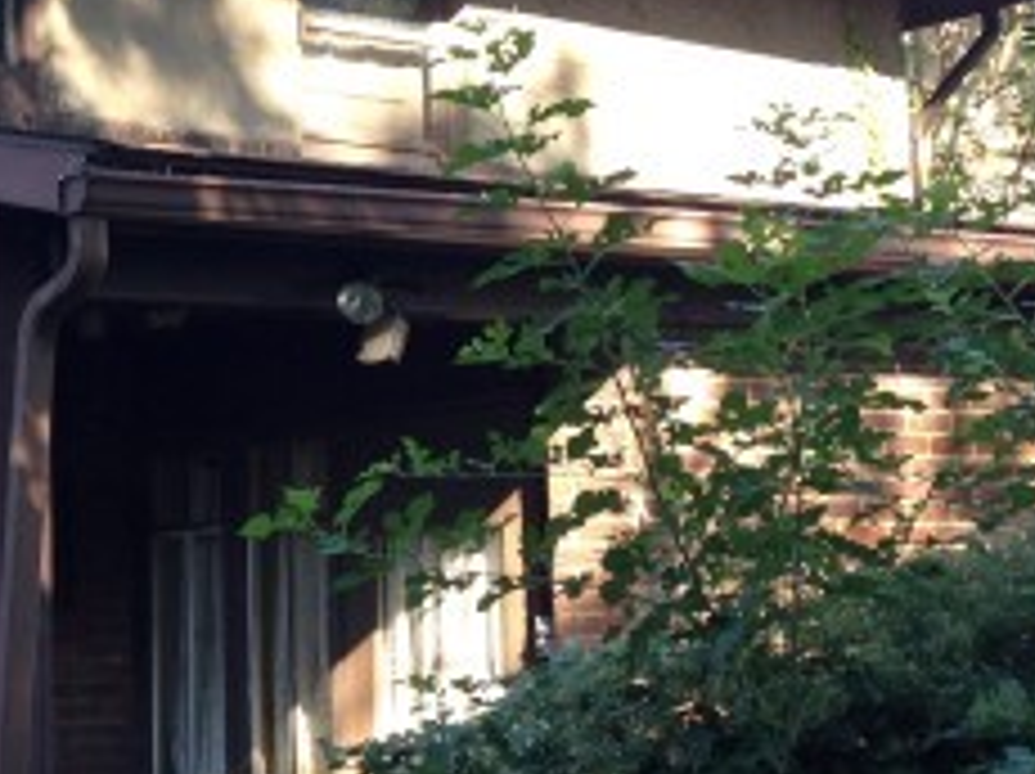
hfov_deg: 20.7
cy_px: 292
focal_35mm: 92
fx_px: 2748
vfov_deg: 16.0
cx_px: 14
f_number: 2.4
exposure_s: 1/120
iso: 50
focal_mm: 4.12
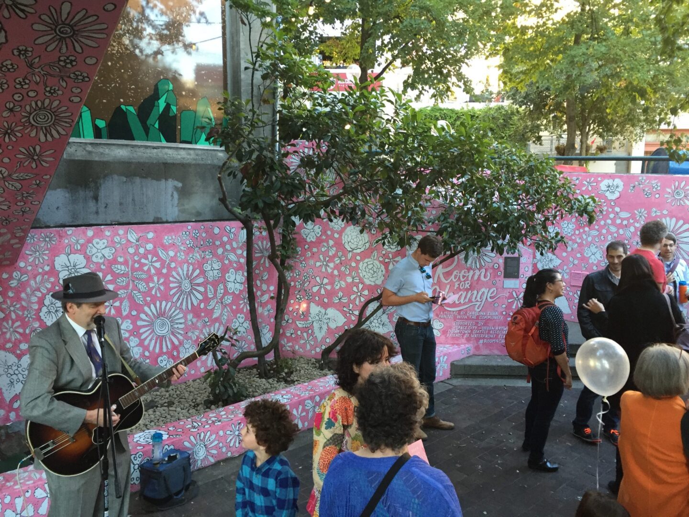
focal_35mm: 29
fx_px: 577
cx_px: 344
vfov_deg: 48.2
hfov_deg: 61.7
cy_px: 258
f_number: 2.2
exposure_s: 1/30
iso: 50
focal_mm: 4.15
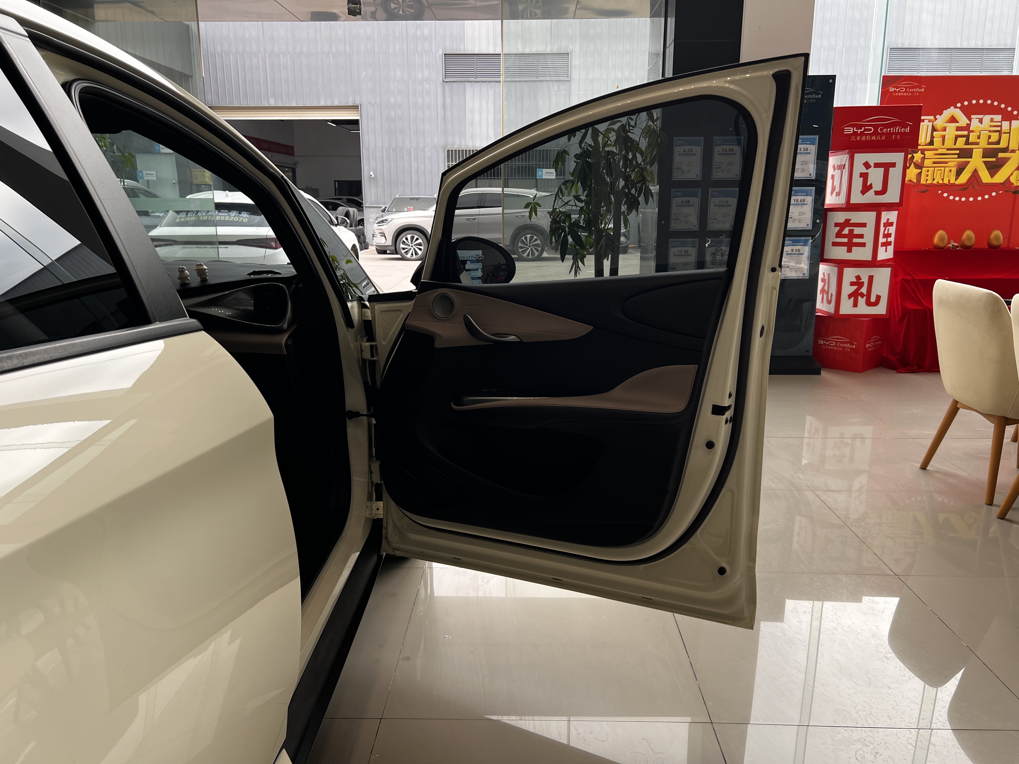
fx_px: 765
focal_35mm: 26
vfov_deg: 53.1
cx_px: 510
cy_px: 382
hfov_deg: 67.3
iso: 50
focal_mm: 5.7
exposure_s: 1/466
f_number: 1.5
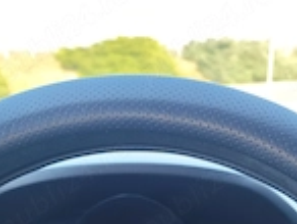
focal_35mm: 63
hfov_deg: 30.7
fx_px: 541
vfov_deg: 19.0
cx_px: 134
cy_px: 379
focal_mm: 6.19
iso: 80
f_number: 1.65
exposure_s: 1/120
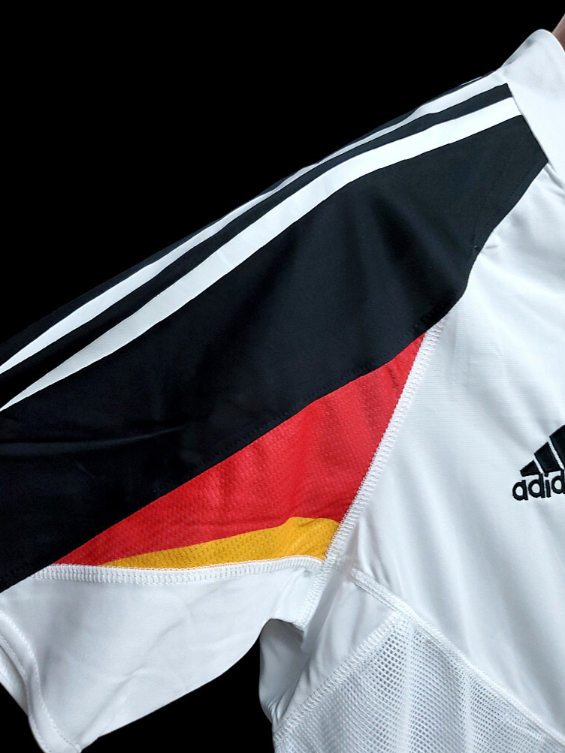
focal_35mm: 28
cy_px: 366
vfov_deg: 63.4
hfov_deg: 49.7
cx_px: 266
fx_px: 609
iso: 200
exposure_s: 1/20
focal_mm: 4.3
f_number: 1.5
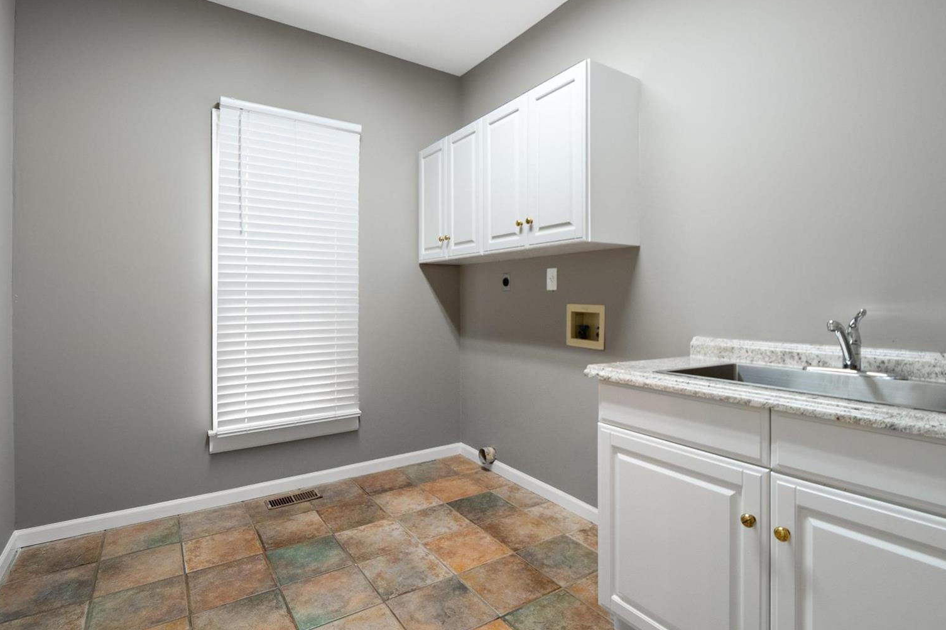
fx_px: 447
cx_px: 460
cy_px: 317
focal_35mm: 17
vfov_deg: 70.4
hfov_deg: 93.3
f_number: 6.3
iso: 400
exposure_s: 1/6
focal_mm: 8
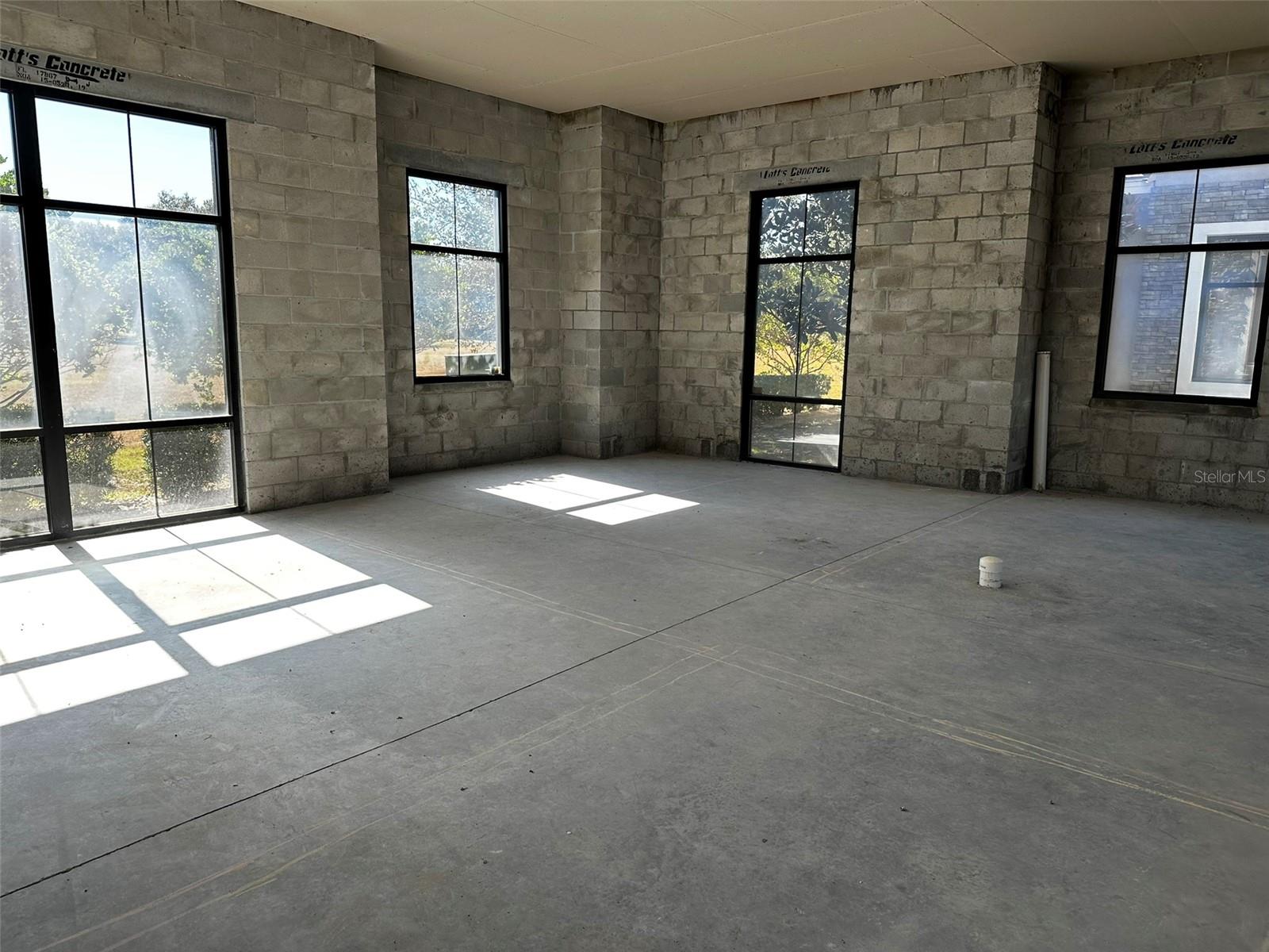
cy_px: 476
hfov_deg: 71.6
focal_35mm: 24
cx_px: 634
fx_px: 880
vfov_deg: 56.8
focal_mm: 6.86
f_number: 1.78
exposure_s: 1/257
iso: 80
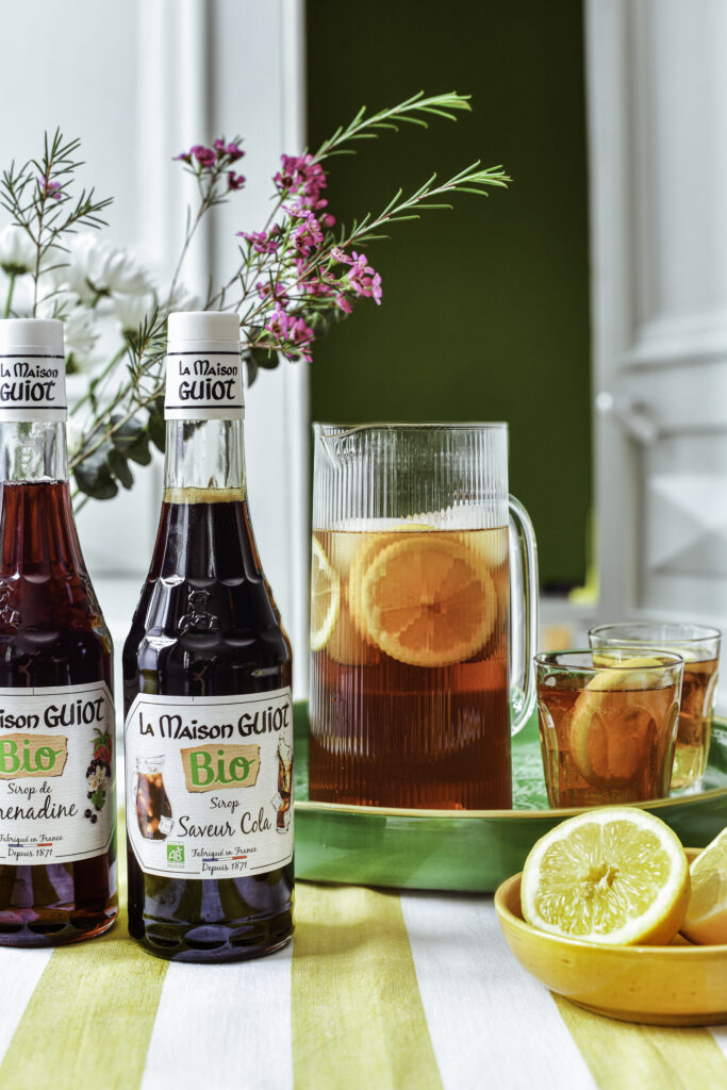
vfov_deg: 39.6
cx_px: 364
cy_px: 545
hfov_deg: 27.0
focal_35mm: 50
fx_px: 1514
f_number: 5.6
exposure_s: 1/100
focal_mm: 50
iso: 500
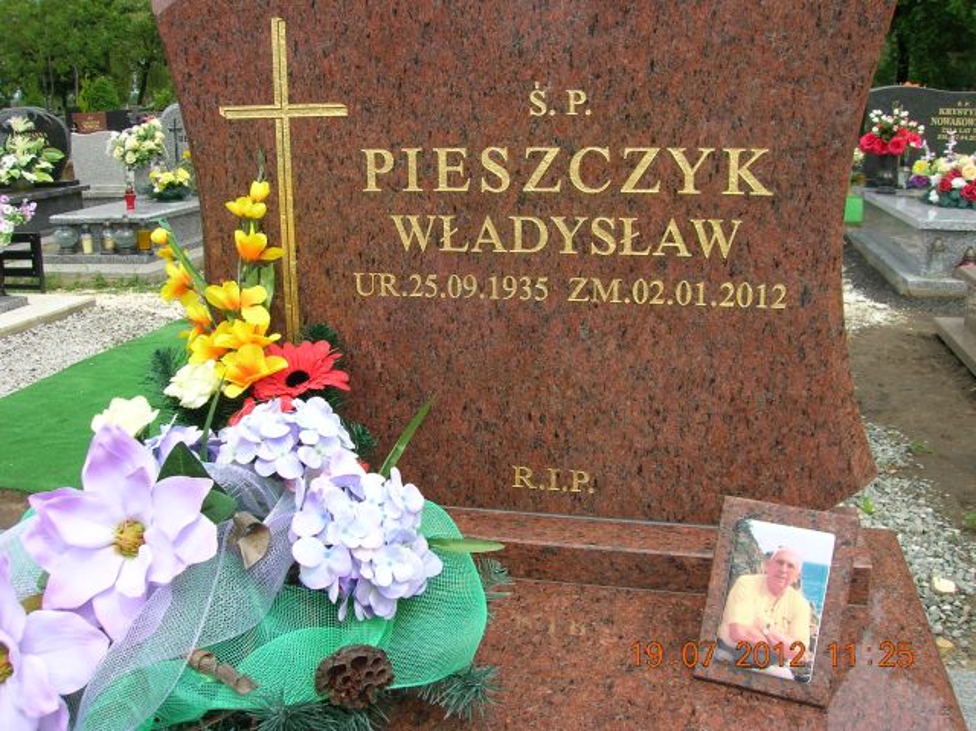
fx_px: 958
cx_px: 488
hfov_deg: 54.0
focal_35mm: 34
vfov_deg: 41.7
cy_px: 366
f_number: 4.9
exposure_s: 1/212
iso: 50
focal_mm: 5.7
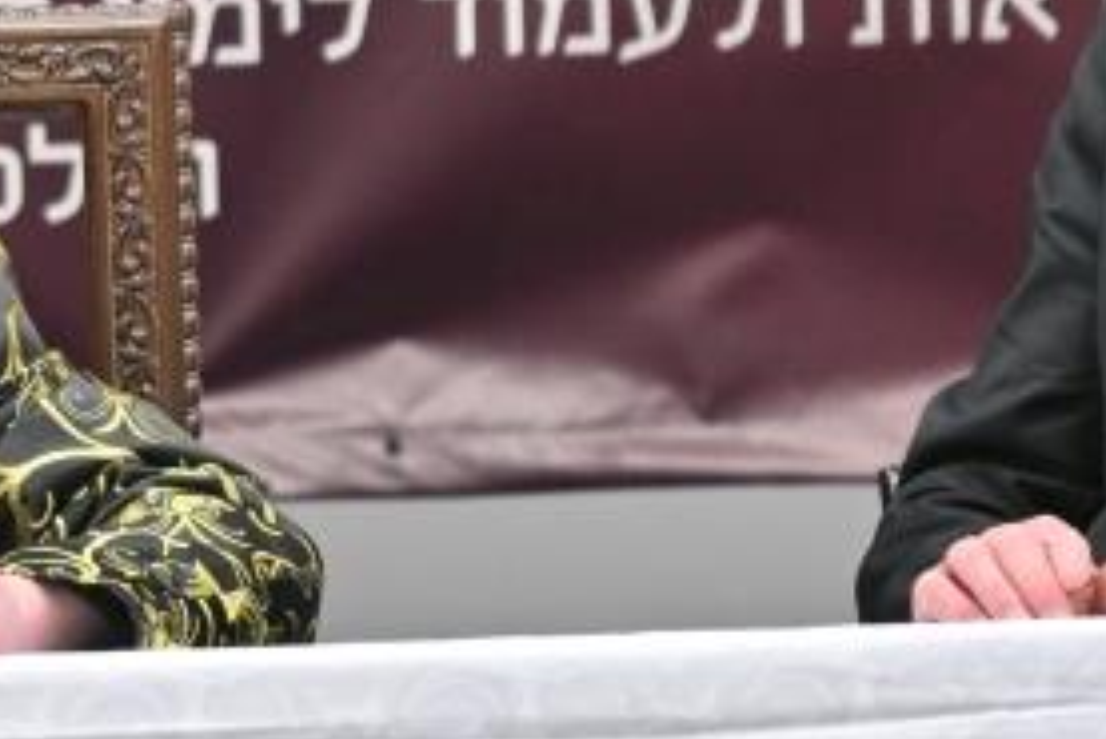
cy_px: 128
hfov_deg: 1.9
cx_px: -723
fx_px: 34056
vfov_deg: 1.2
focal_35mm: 1108
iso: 200
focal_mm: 200
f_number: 2.8
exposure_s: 1/250
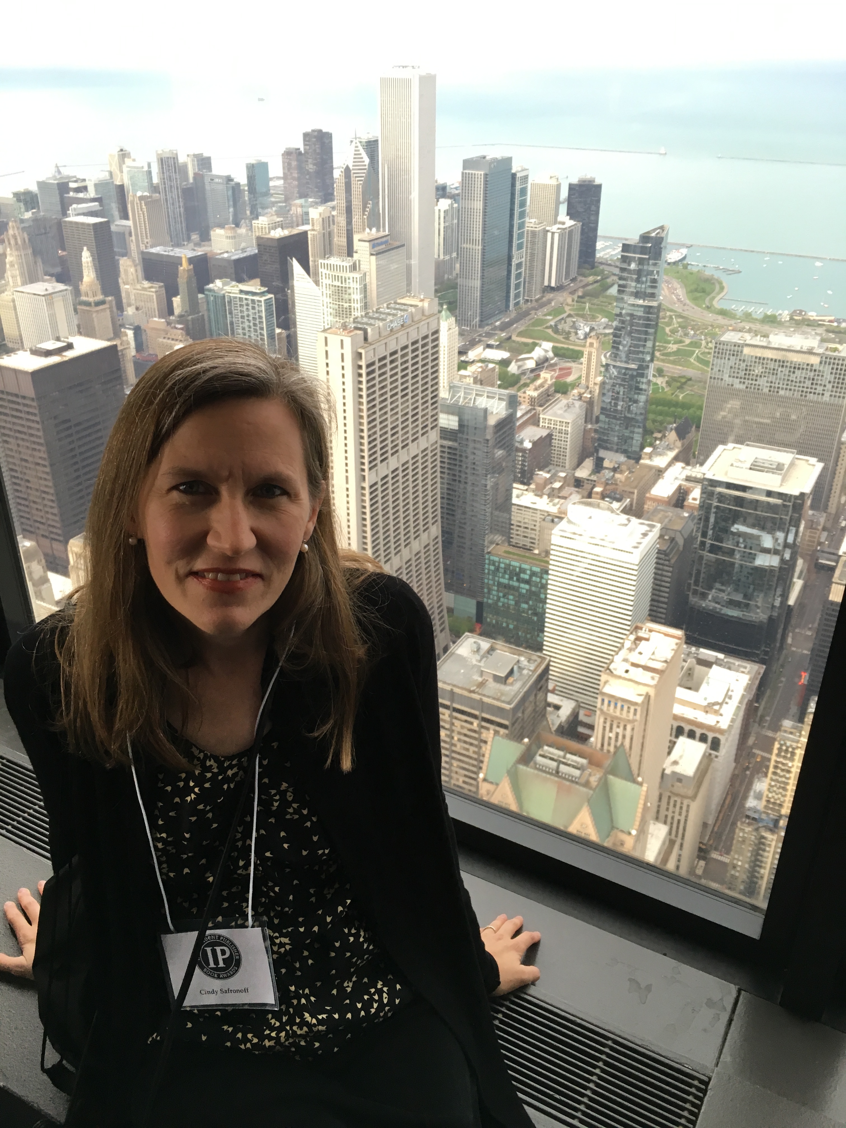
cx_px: 423
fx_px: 945
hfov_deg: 48.2
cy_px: 564
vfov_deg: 61.7
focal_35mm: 29
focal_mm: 4.15
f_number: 2.2
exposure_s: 1/30
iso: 32
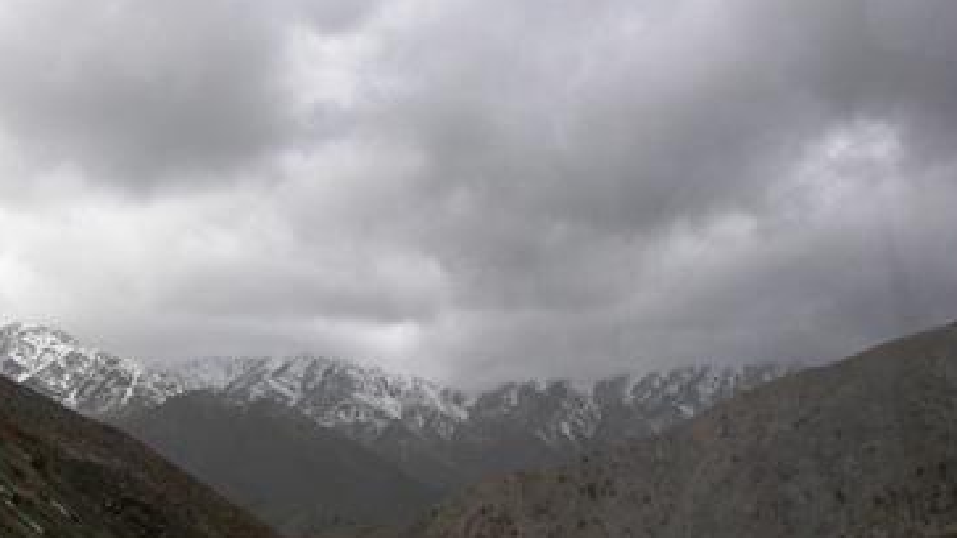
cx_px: 398
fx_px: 1192
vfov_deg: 25.4
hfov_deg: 43.6
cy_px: 251
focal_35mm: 47
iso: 50
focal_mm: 8.9
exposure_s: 1/93
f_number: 4
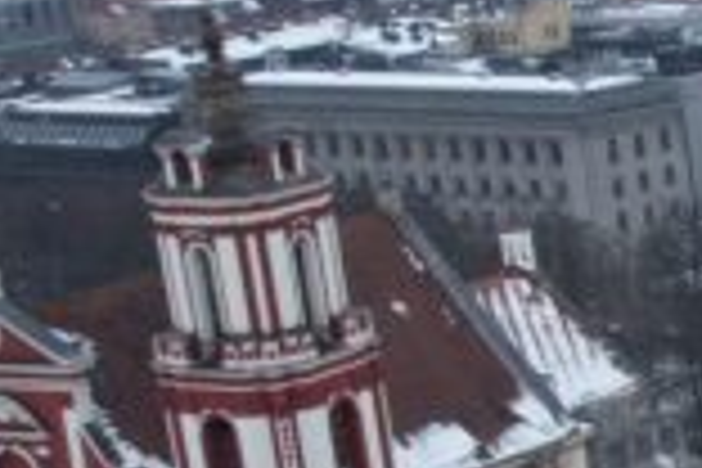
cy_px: 673
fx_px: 2808
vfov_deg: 9.3
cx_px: 1652
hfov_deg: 11.8
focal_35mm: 144
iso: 140
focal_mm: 8.38
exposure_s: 1/60
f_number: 2.8
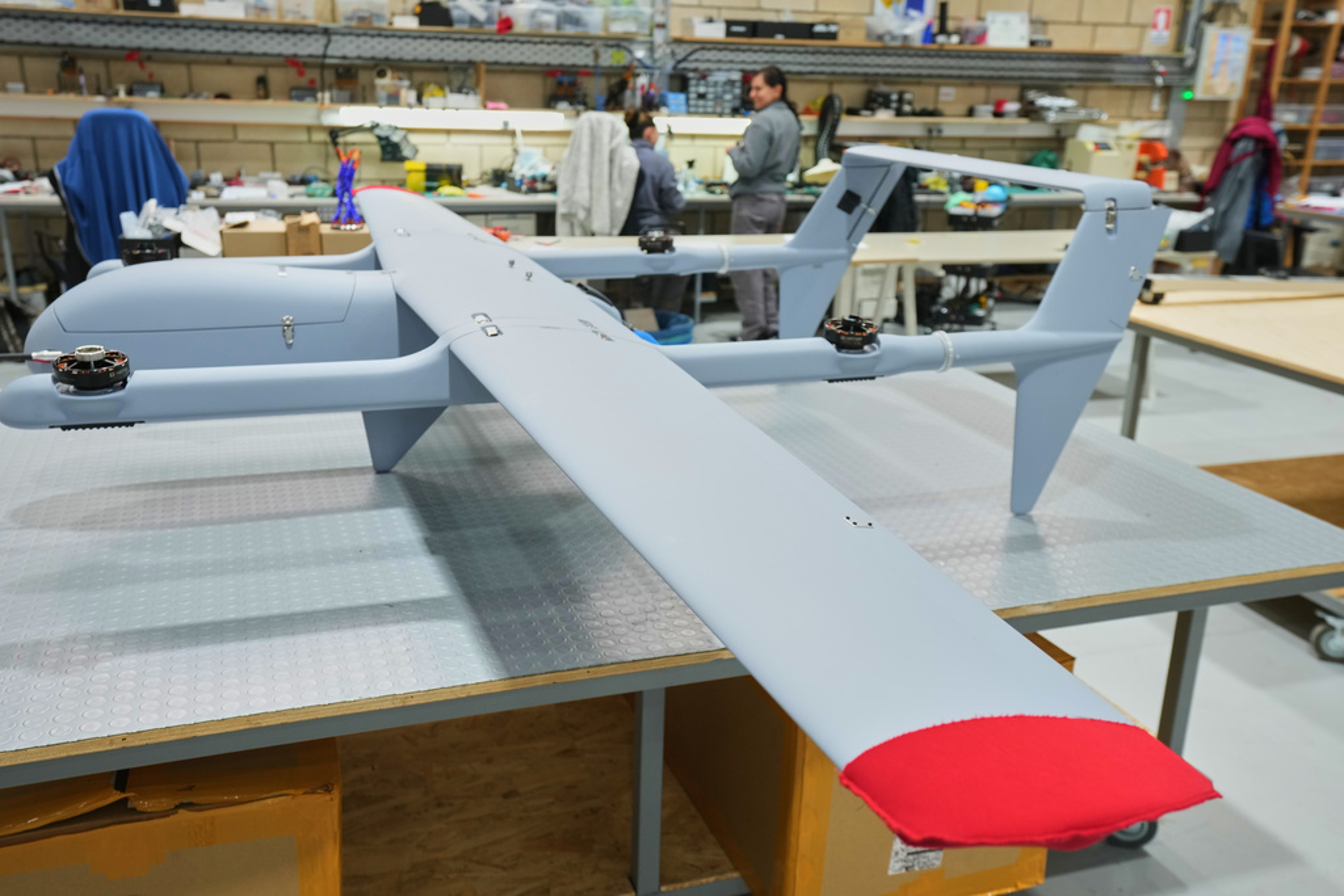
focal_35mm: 32
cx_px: 672
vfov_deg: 41.1
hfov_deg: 58.7
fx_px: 1195
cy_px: 448
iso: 800
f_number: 4.5
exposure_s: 1/125
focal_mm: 32
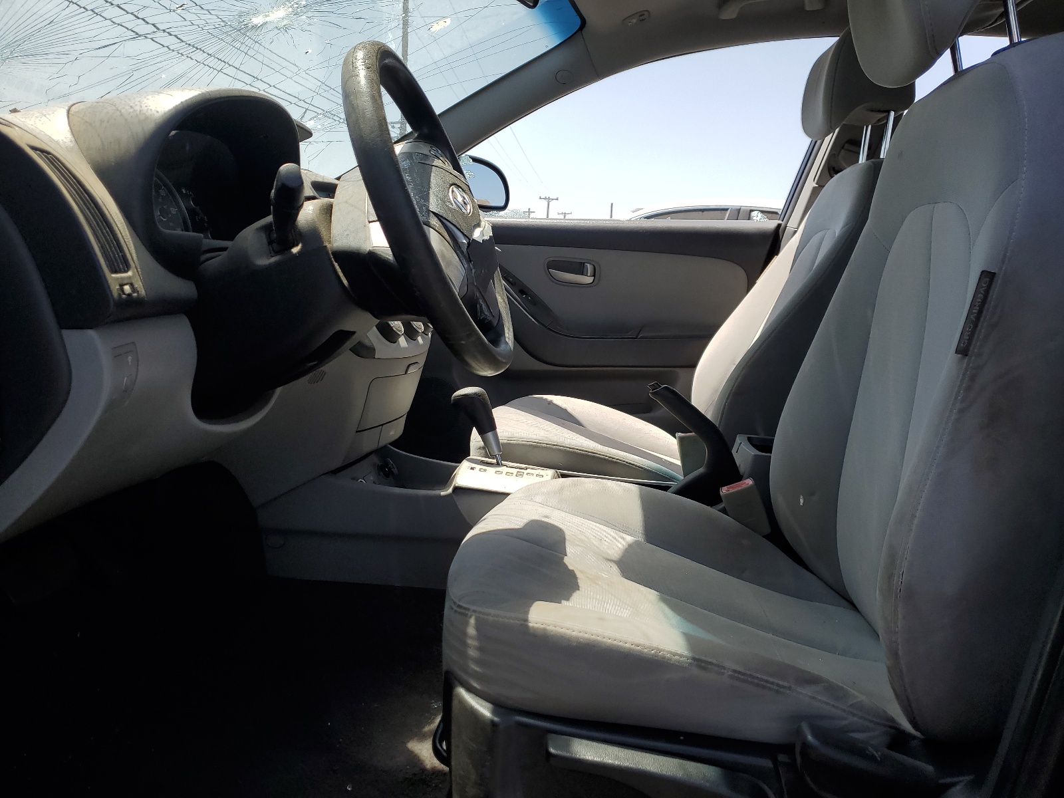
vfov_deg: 53.1
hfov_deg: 67.3
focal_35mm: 26
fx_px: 799
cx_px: 532
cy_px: 399
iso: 50
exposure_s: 1/2000
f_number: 1.5
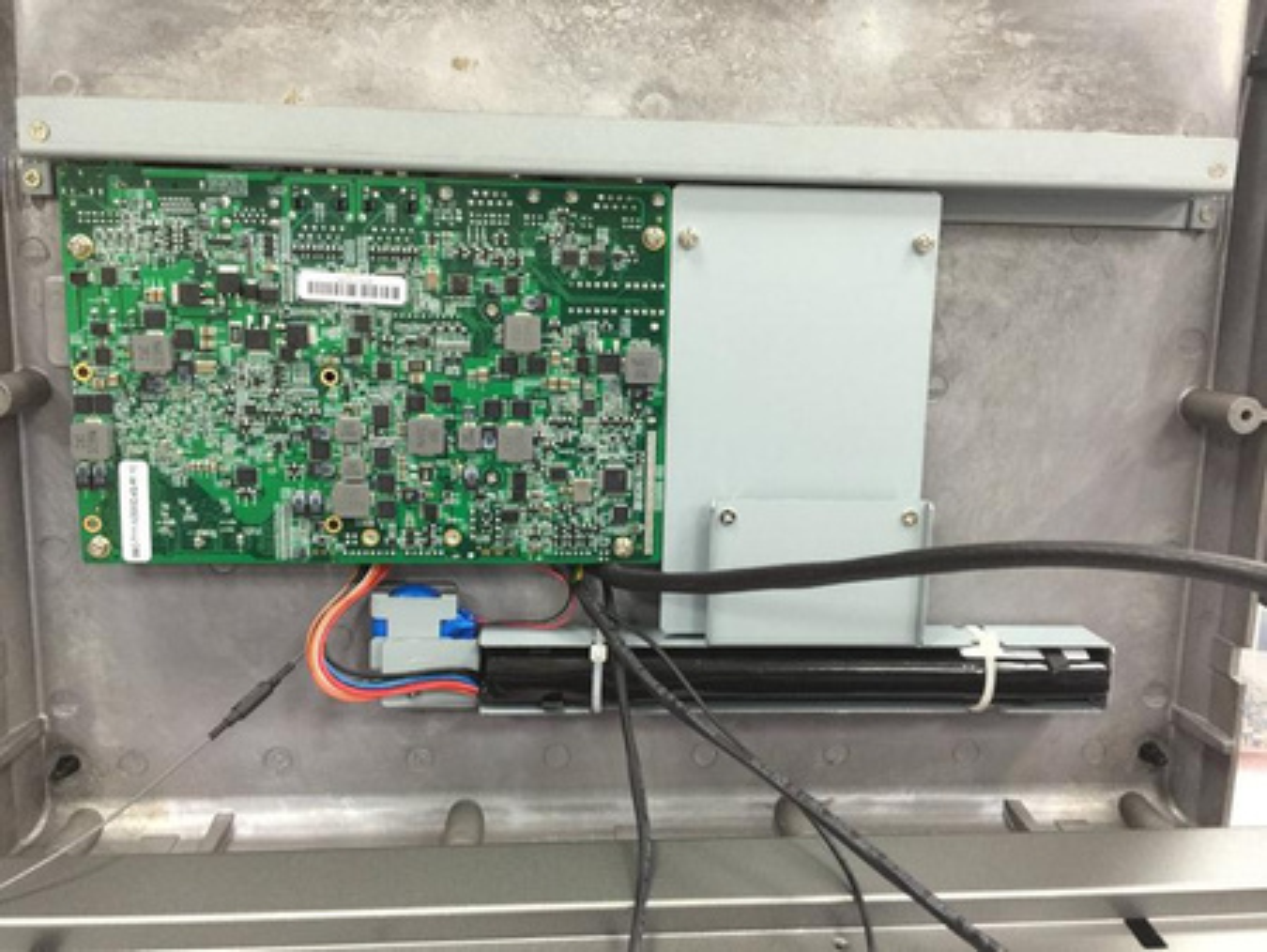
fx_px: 1062
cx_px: 634
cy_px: 476
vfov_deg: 48.3
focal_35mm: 29
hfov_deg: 61.6
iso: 50
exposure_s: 1/15
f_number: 2.2
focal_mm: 4.15
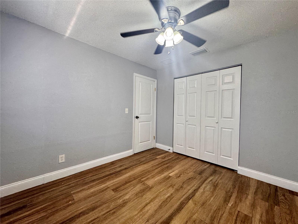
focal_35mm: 14
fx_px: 121
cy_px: 112
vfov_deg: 85.7
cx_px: 149
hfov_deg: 102.1
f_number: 2.2
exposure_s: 1/99
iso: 160
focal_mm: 2.22
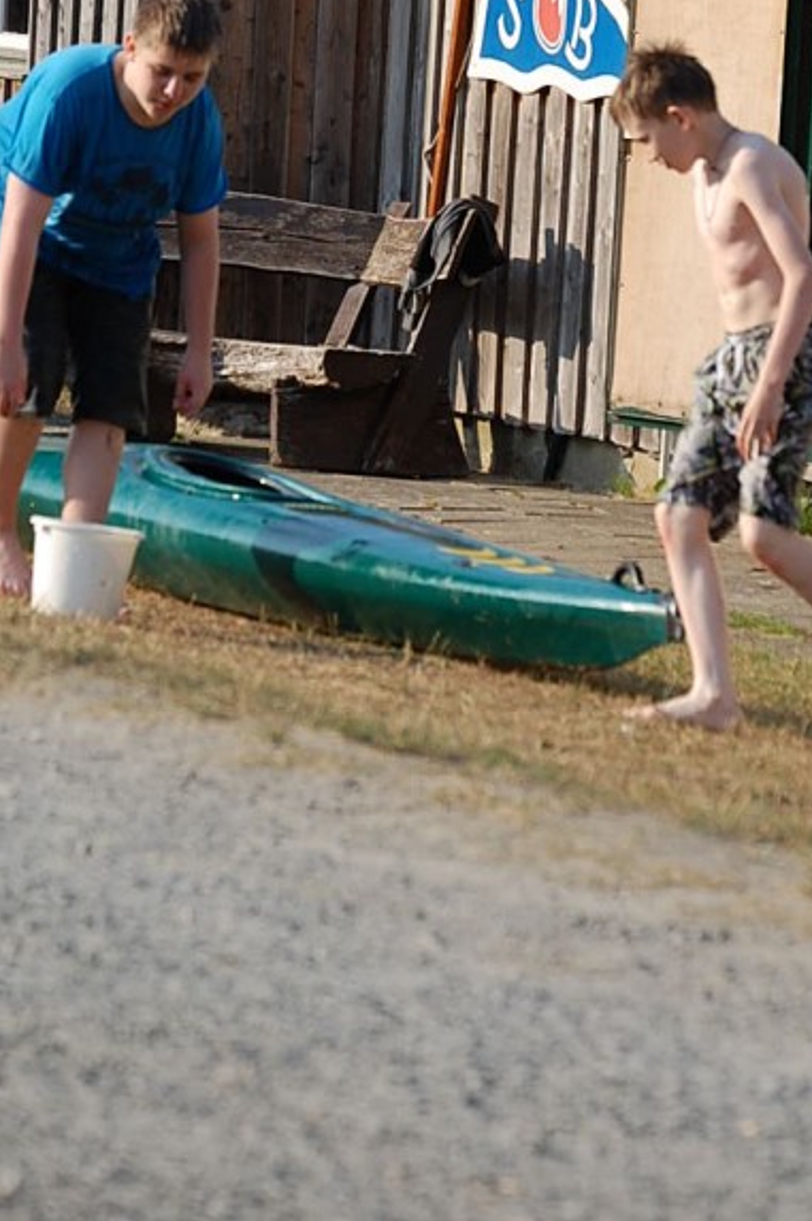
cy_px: 166
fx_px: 9083
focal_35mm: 268
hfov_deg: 5.1
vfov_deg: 7.7
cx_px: 486
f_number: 5.6
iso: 200
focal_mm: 100
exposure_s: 1/500
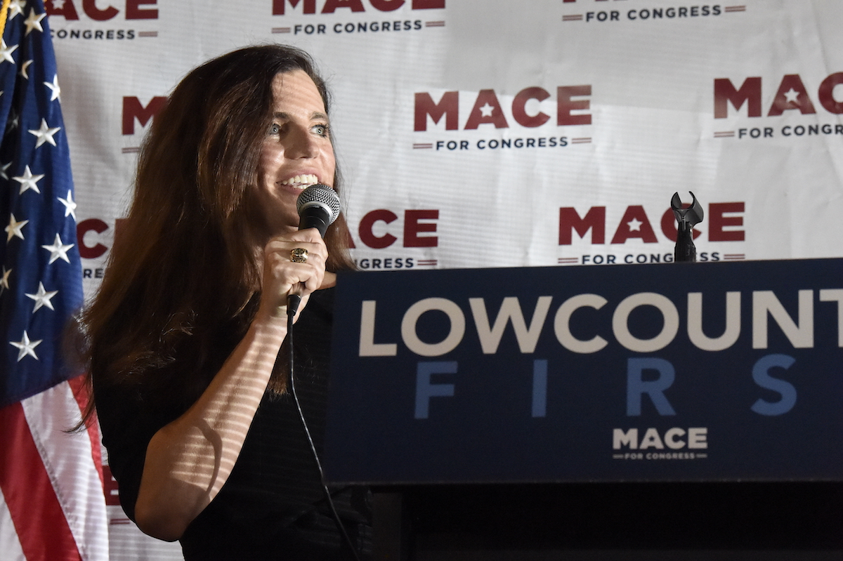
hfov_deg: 17.1
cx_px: 422
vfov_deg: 11.4
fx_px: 2809
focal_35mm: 120
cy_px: 280
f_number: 7.1
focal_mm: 120
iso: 25600
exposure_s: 1/160
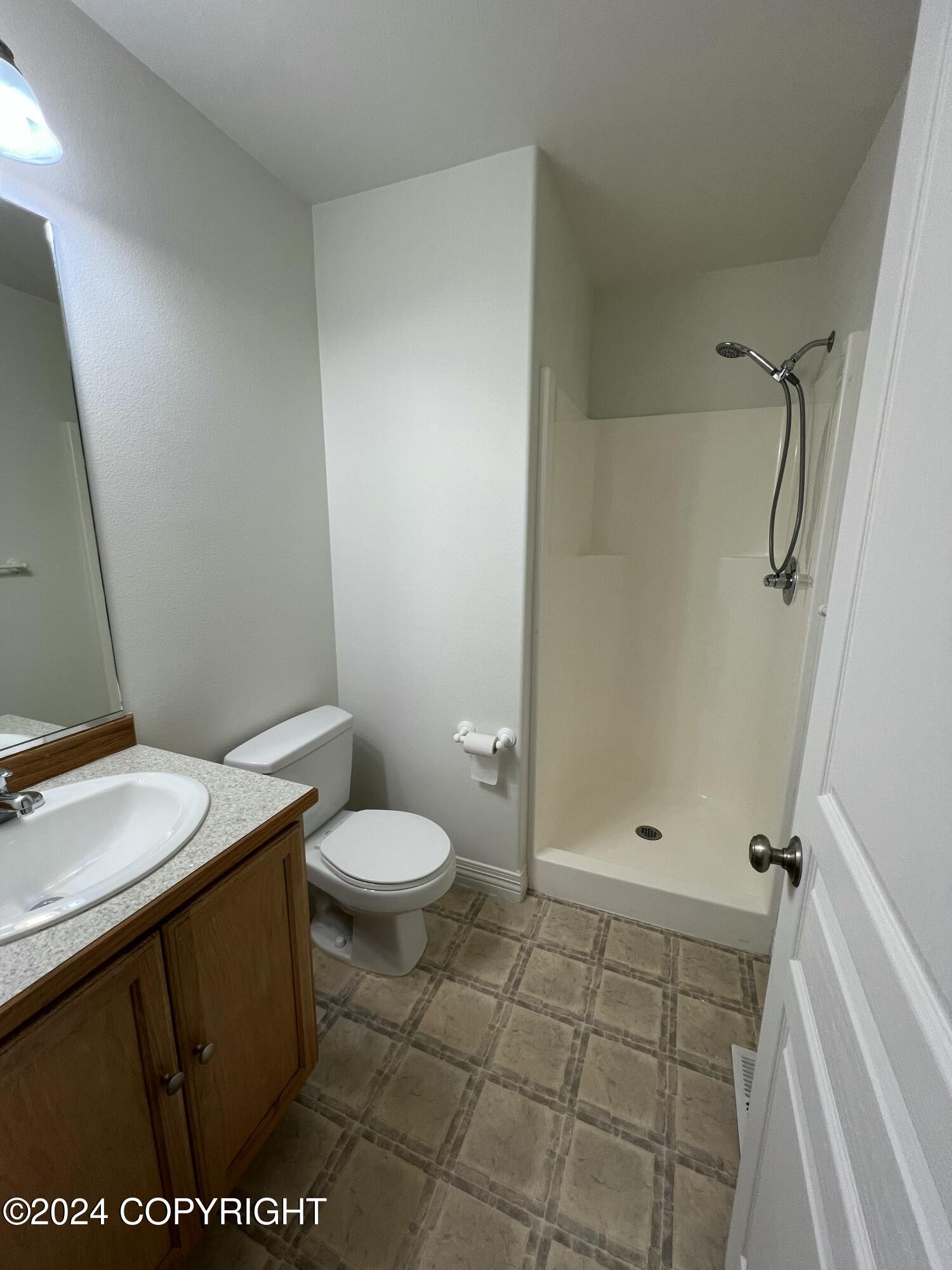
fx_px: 477
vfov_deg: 106.2
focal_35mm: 13
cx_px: 476
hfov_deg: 89.9
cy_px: 635
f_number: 1.8
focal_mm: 1.57
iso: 64
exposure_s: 1/120
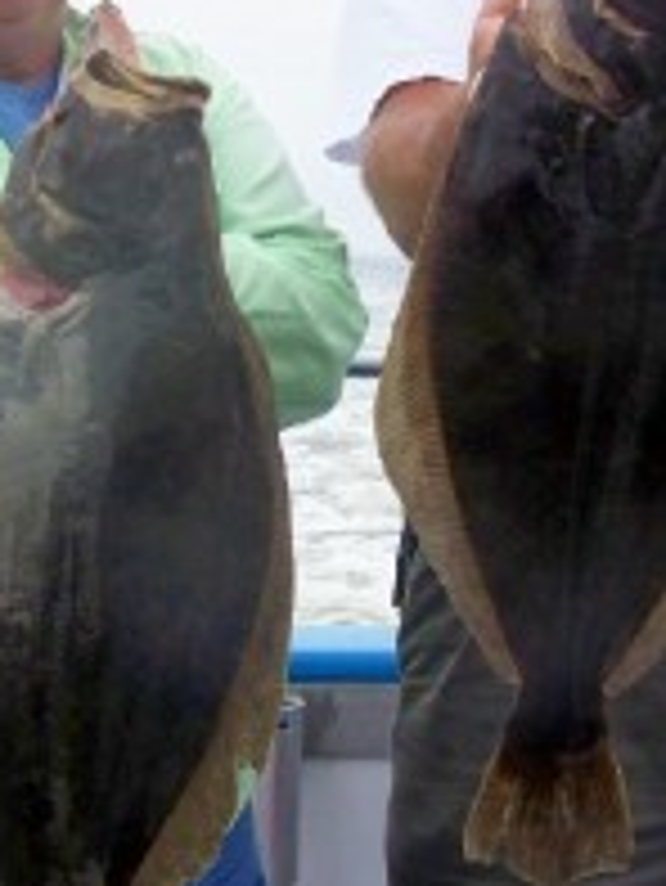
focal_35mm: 73
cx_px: 338
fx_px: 1871
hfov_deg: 20.2
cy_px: 342
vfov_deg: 26.6
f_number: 4
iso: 200
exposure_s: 1/640
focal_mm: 5.85
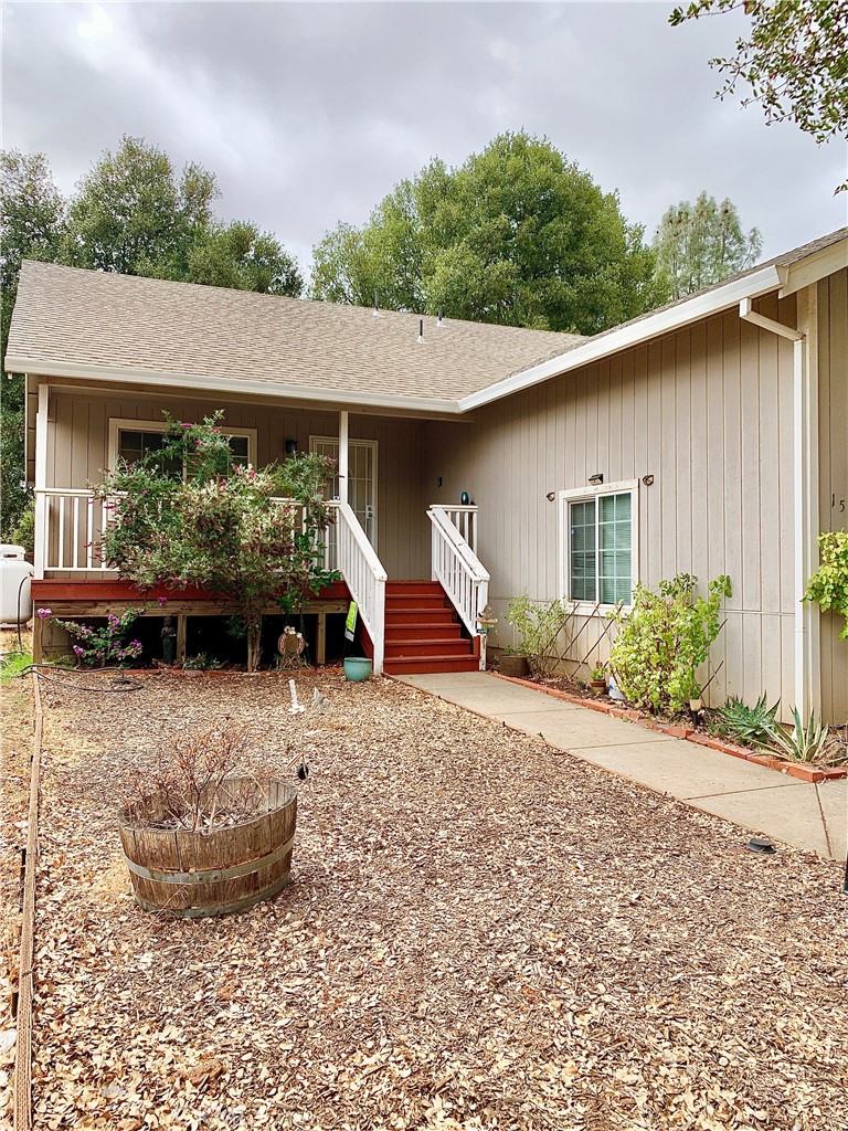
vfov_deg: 67.3
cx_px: 424
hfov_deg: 53.1
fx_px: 849
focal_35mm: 26
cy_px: 566
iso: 25
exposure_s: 1/1088
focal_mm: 4.25
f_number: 1.8
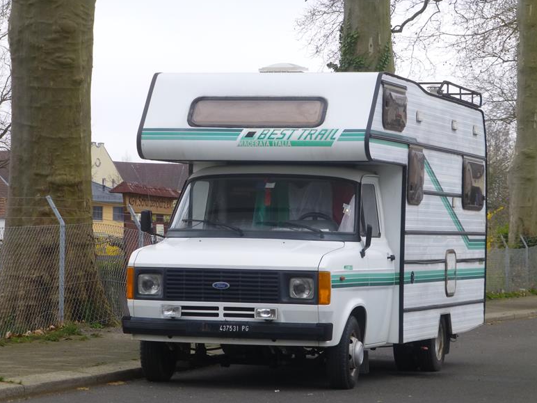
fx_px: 2203
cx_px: 275
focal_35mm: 142
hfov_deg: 13.9
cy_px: 206
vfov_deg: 10.4
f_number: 5.4
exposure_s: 1/80
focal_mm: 24.4
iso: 160
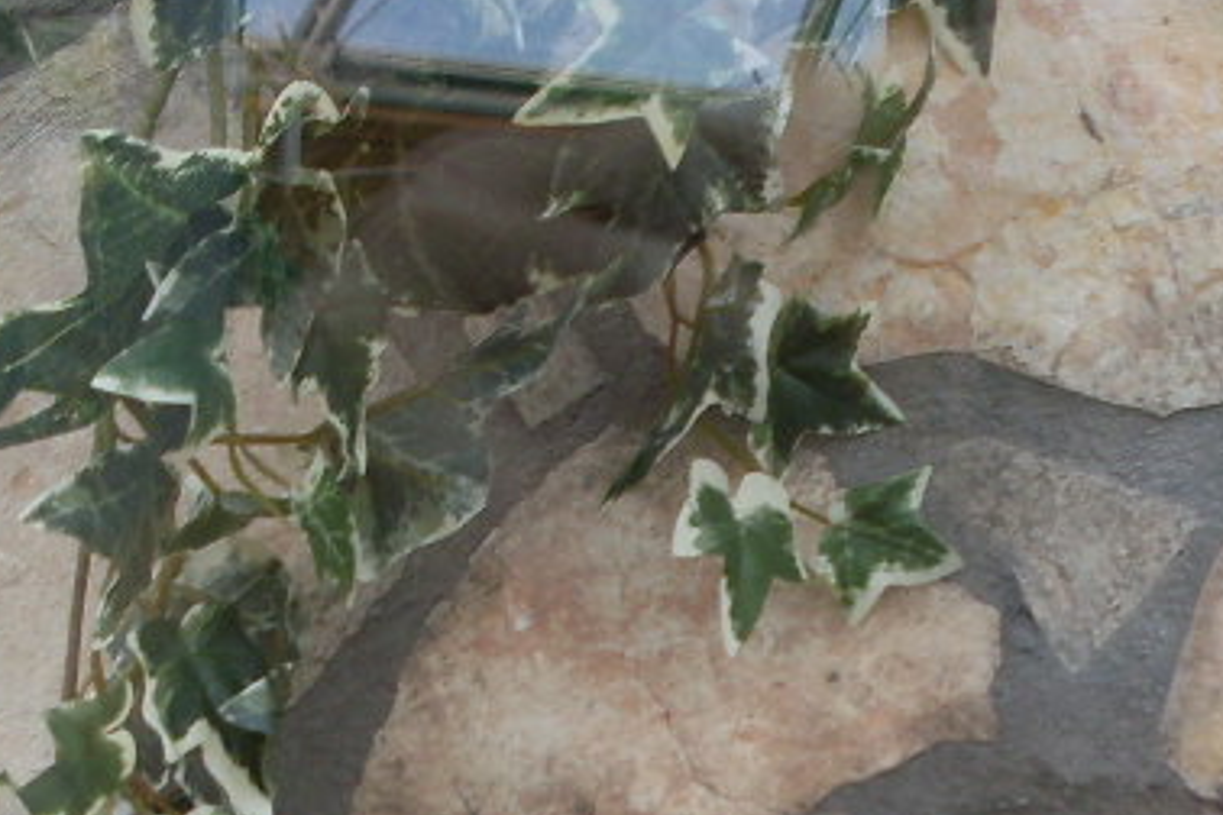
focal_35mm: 107
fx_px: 3635
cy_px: 993
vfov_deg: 12.5
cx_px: 935
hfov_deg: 19.0
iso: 80
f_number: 2.8
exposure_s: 1/90
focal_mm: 6.3
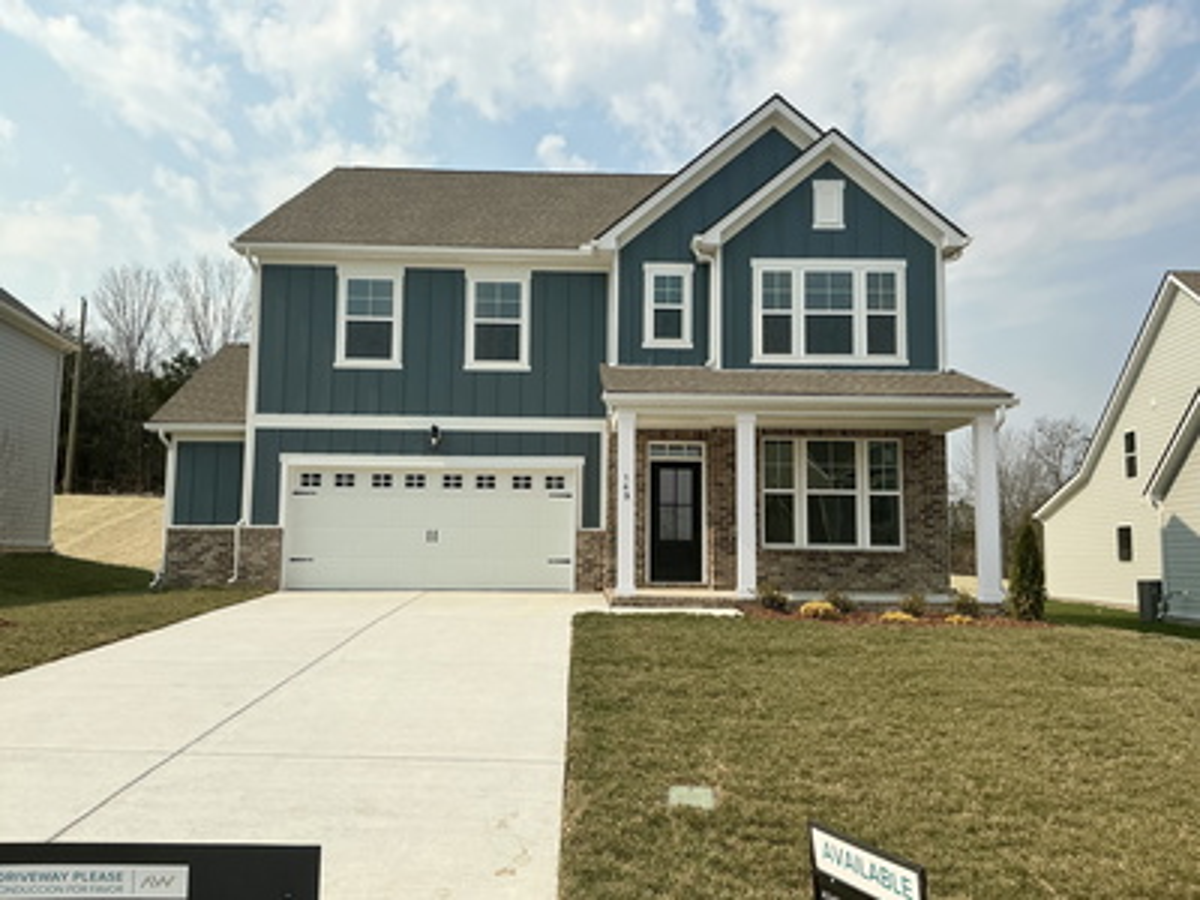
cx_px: 600
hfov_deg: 61.7
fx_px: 1005
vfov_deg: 48.2
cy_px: 450
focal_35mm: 29
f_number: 1.8
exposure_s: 1/3322
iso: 25
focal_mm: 3
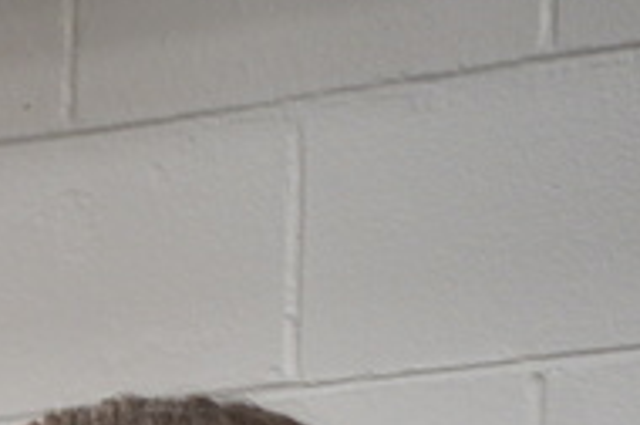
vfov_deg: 3.3
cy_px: 939
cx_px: -835
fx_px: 7188
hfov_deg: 5.0
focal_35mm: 405
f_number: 2.8
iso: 1250
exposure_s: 1/160
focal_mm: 75
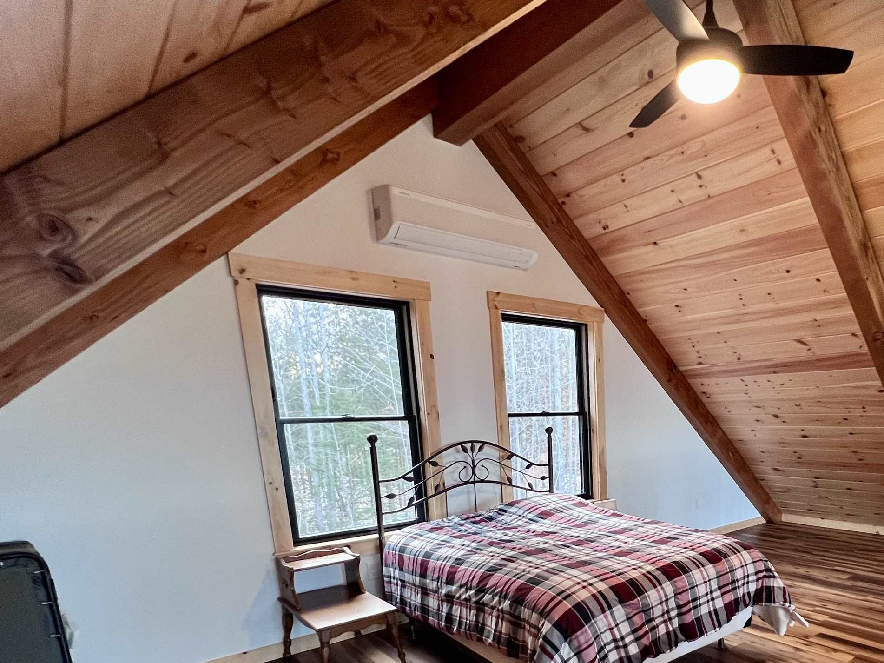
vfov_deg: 58.4
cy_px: 533
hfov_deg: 74.8
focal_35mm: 21
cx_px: 633
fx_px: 536
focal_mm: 1.57
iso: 200
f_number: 1.8
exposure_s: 1/60
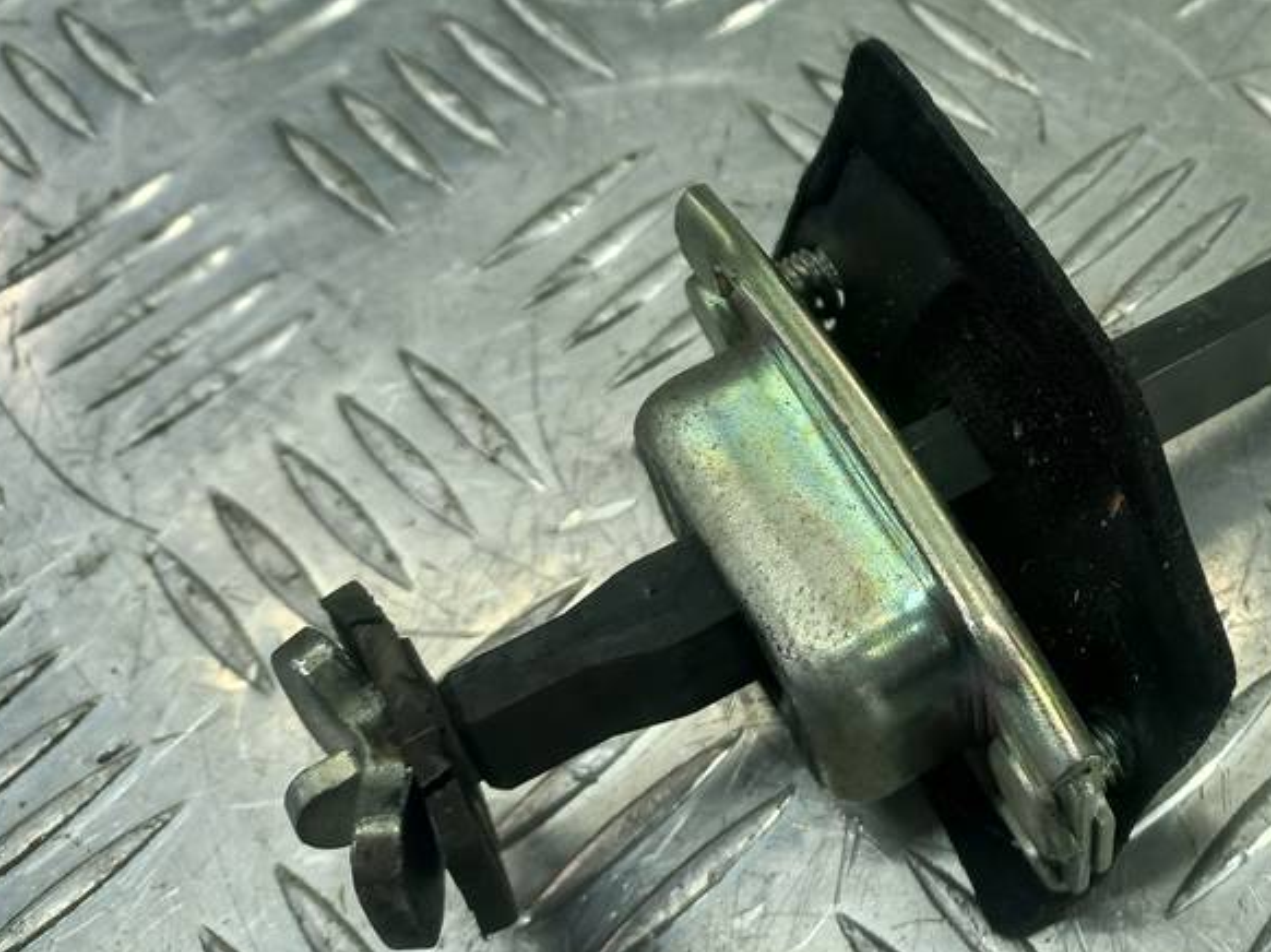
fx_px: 1615
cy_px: 380
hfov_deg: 40.8
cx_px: 1055
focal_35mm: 44
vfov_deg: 32.8
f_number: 1.8
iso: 50
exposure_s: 1/50
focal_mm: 4.6
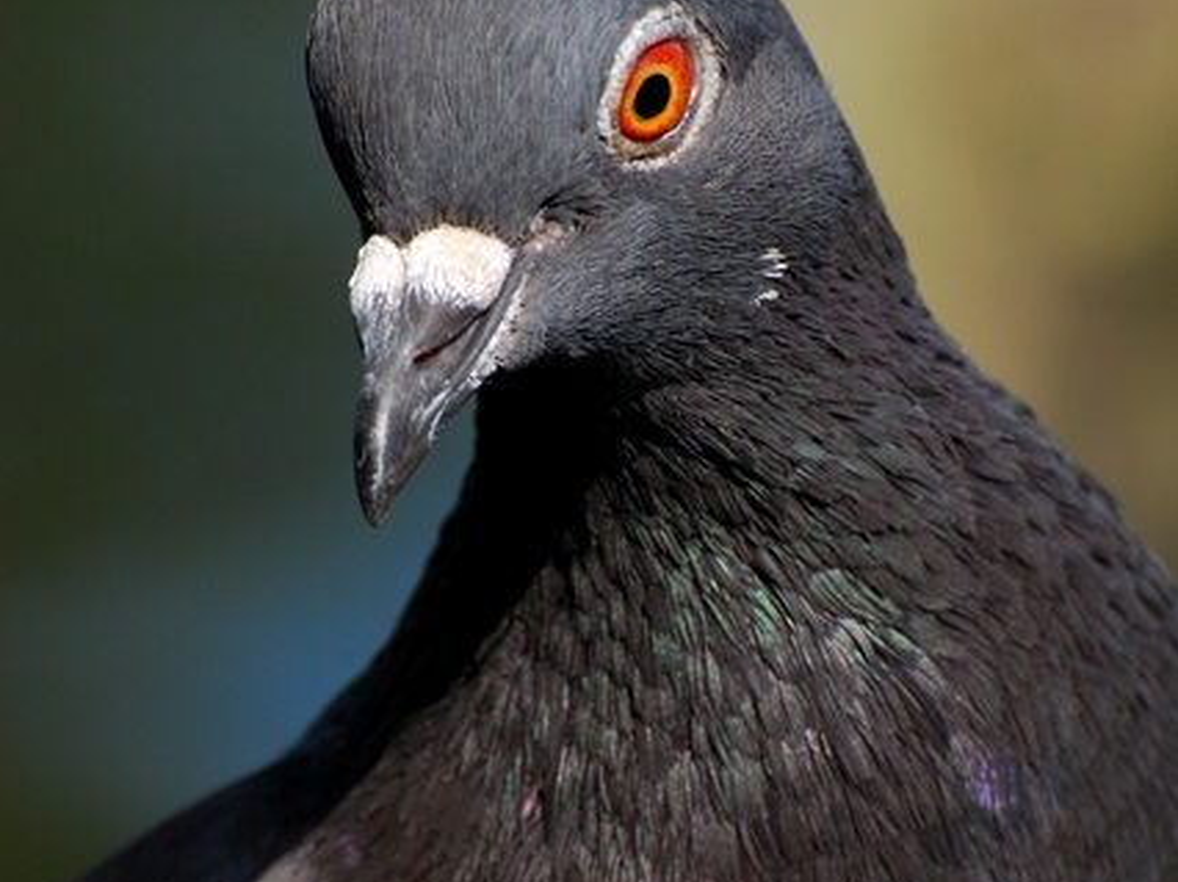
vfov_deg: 2.5
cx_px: 589
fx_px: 19931
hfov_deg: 3.4
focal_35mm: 586
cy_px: 545
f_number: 16
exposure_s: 1/200
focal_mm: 270
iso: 320
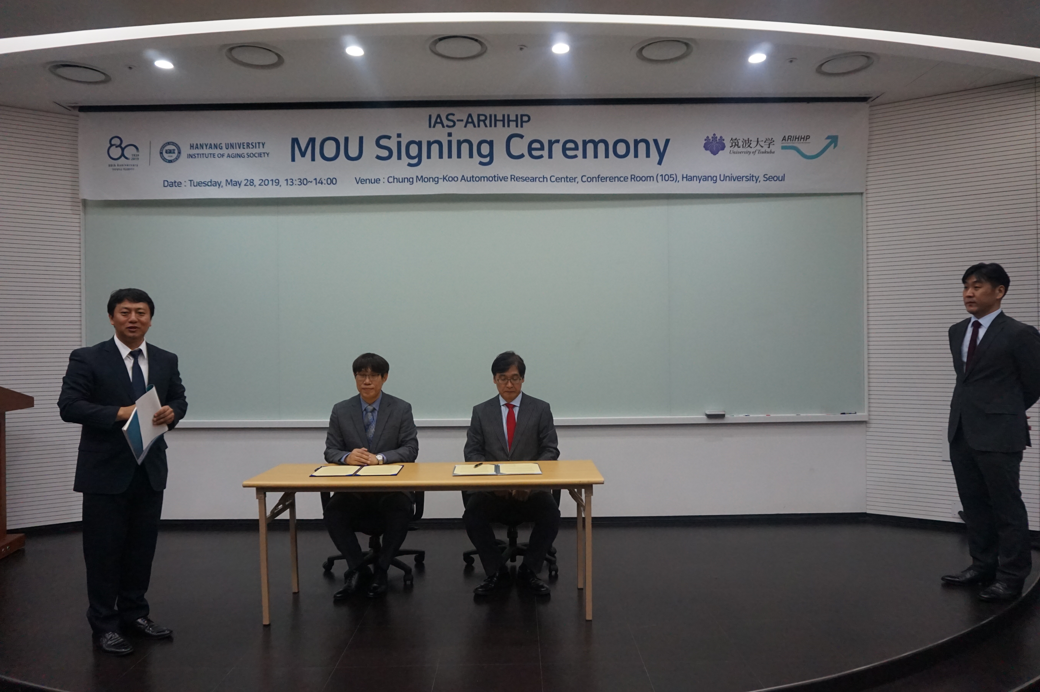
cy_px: 346
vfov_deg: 53.1
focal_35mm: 24
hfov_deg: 73.8
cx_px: 520
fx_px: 693
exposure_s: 1/250
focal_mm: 16
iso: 2000
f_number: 4
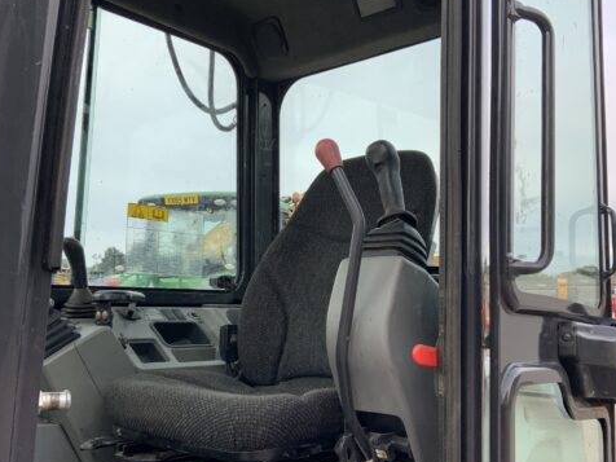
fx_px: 694
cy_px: 252
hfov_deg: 47.9
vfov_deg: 36.8
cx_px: 320
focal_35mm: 39
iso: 16
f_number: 1.8
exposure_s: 1/327
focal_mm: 3
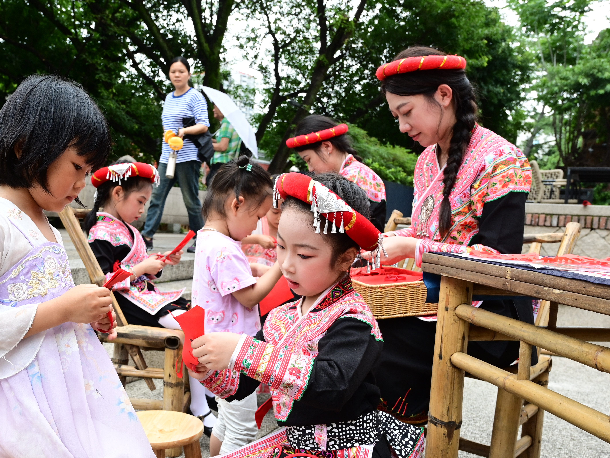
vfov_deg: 42.7
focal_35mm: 33
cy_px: 277
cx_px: 251
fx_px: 582
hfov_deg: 55.0
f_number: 7.1
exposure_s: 1/250
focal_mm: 24
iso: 640
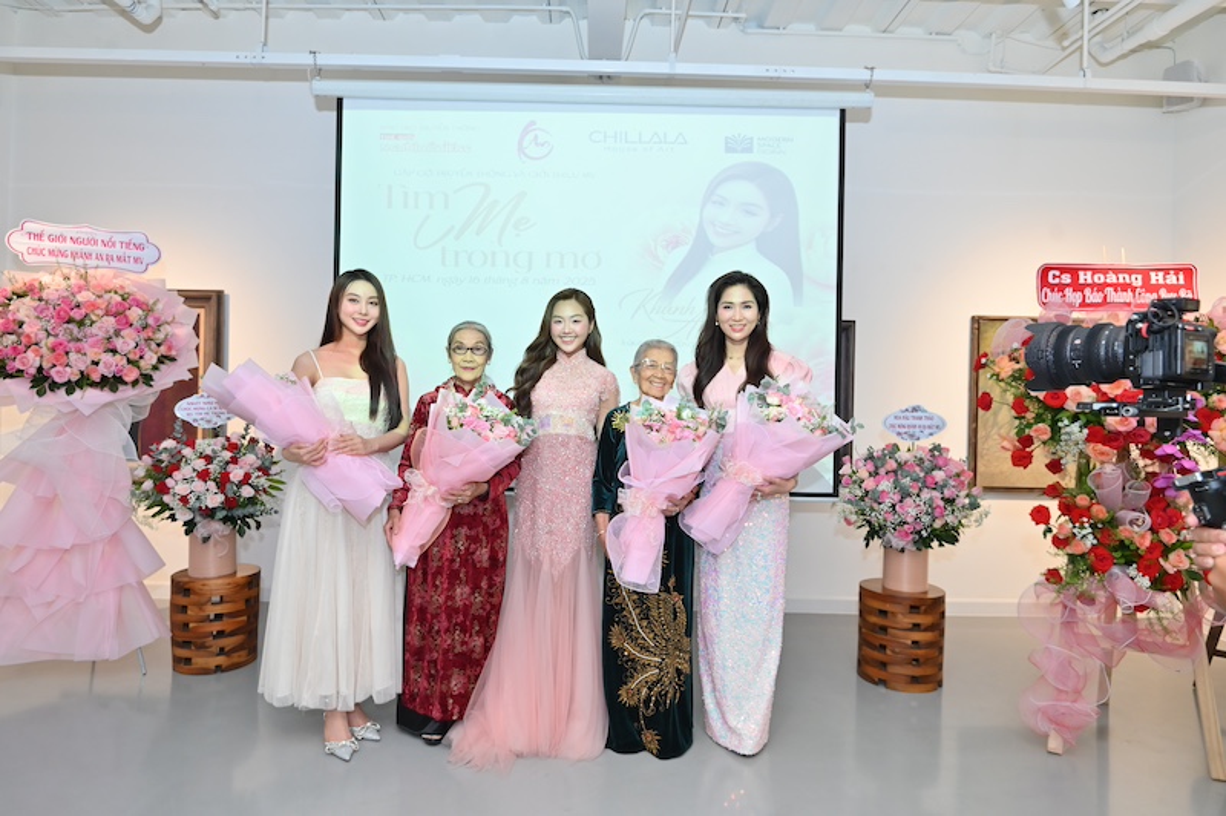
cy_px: 408
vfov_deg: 61.8
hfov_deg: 84.0
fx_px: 681
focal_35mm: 20
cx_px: 613
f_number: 5
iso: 1000
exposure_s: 1/125
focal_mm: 20
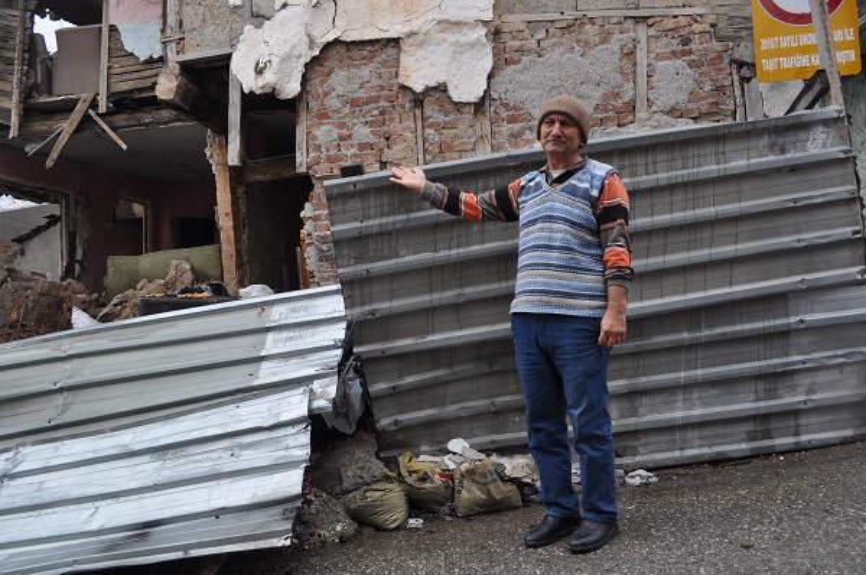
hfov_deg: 67.5
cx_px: 433
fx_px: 648
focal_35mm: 27
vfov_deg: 47.8
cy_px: 288
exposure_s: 1/160
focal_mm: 18
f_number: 6.3
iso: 200
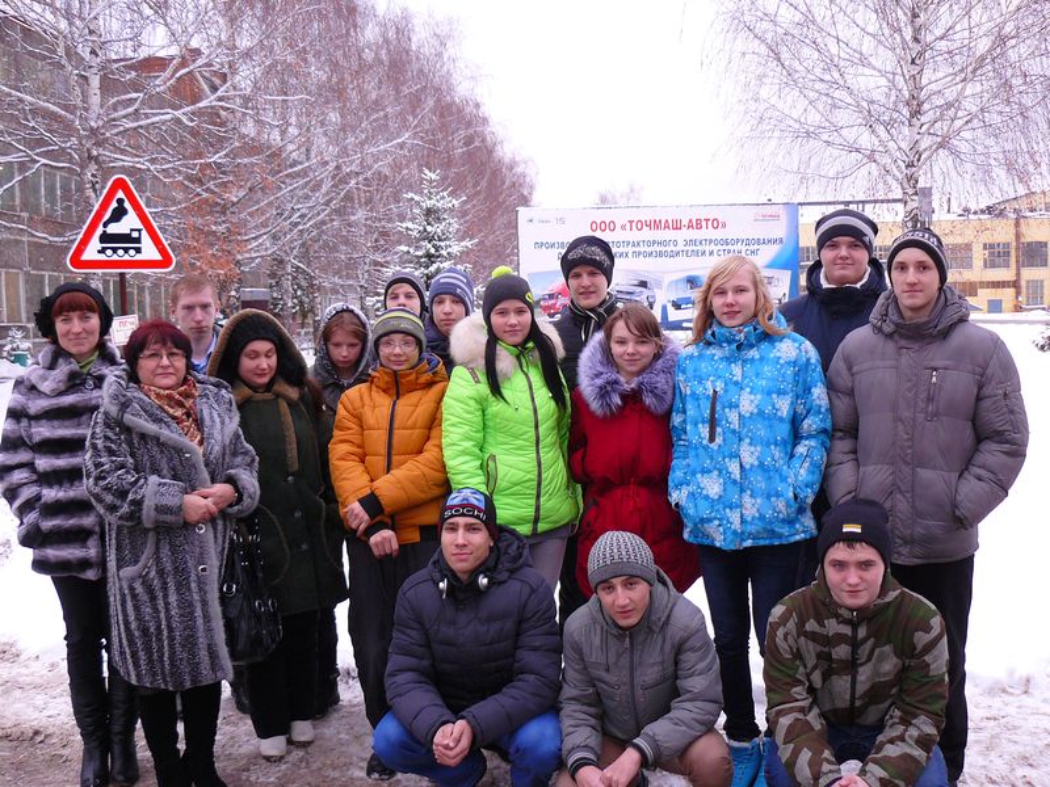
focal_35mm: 36
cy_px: 394
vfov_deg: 39.7
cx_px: 525
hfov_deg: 51.4
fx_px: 1092
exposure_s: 1/30
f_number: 2.8
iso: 125
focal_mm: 6
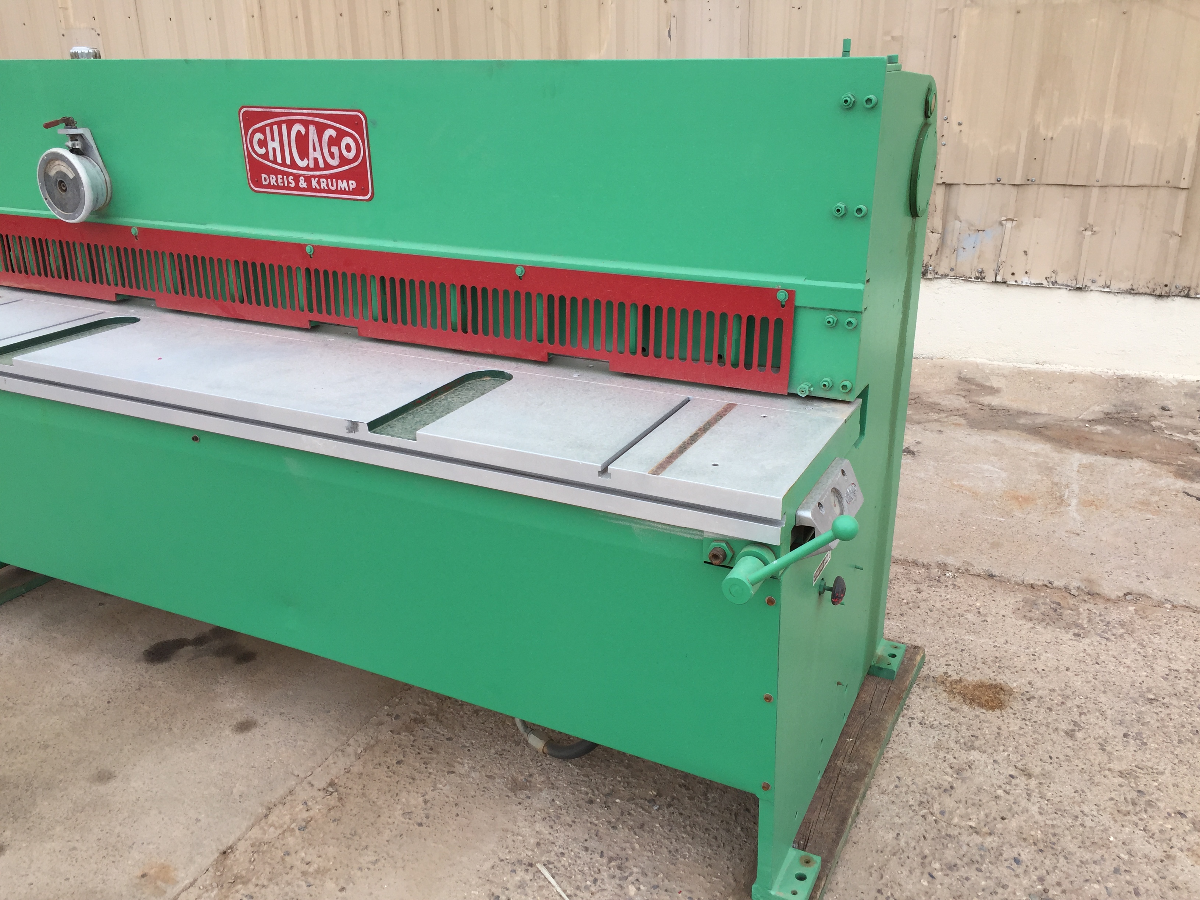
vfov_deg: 48.2
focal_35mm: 29
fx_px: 1005
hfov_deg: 61.7
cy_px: 450
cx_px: 600
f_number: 2.2
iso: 32
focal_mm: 4.15
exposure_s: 1/314
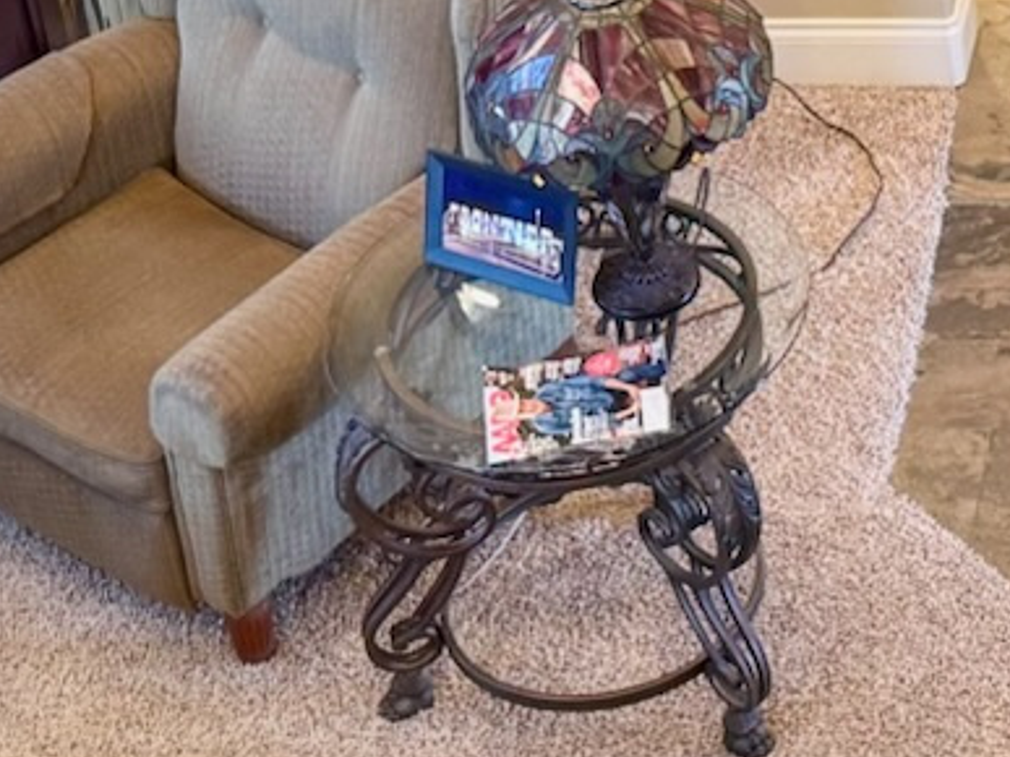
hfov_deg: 14.8
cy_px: -277
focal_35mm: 127
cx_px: 1352
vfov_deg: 11.3
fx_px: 3704
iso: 200
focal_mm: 6.76
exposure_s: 1/60
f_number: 1.78
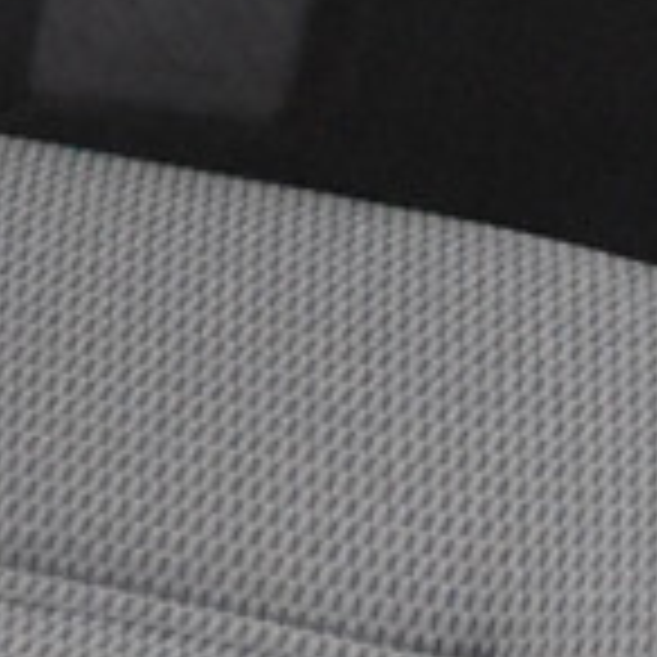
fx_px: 4595
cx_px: 423
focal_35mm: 214
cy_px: -803
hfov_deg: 8.2
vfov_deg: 7.7
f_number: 3
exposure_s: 1/40
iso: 11400
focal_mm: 24
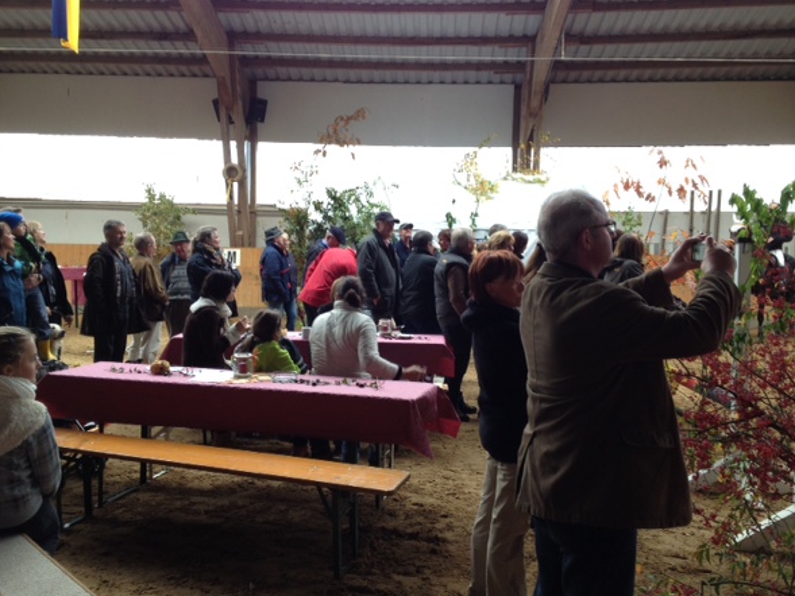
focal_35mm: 38
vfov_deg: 37.7
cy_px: 289
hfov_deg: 49.0
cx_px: 391
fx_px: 873
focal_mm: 4.28
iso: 64
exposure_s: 1/40
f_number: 2.4
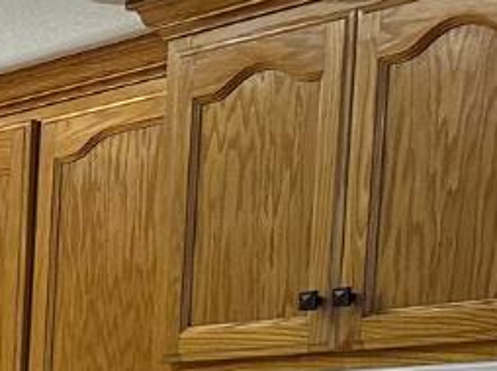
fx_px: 2037
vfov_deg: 9.7
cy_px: 731
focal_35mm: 142
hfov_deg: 11.3
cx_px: -749
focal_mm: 6.86
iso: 200
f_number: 1.78
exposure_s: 1/120
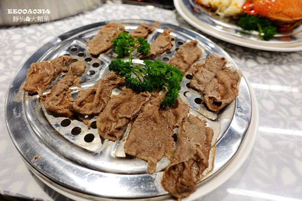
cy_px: 100
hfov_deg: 73.8
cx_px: 151
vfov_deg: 53.1
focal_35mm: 24
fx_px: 201
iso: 125
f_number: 2
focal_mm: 8.8
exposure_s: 1/30
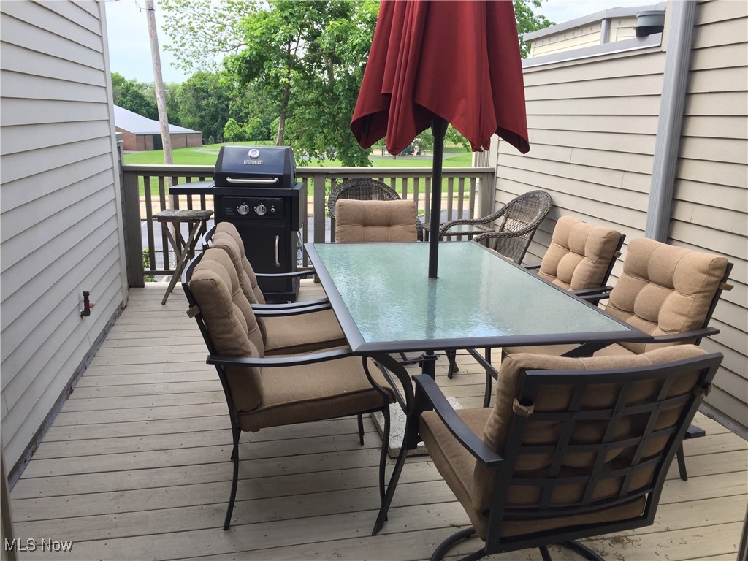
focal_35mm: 29
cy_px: 280
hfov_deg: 61.7
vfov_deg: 48.2
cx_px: 374
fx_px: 627
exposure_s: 1/399
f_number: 2.2
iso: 32
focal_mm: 4.15
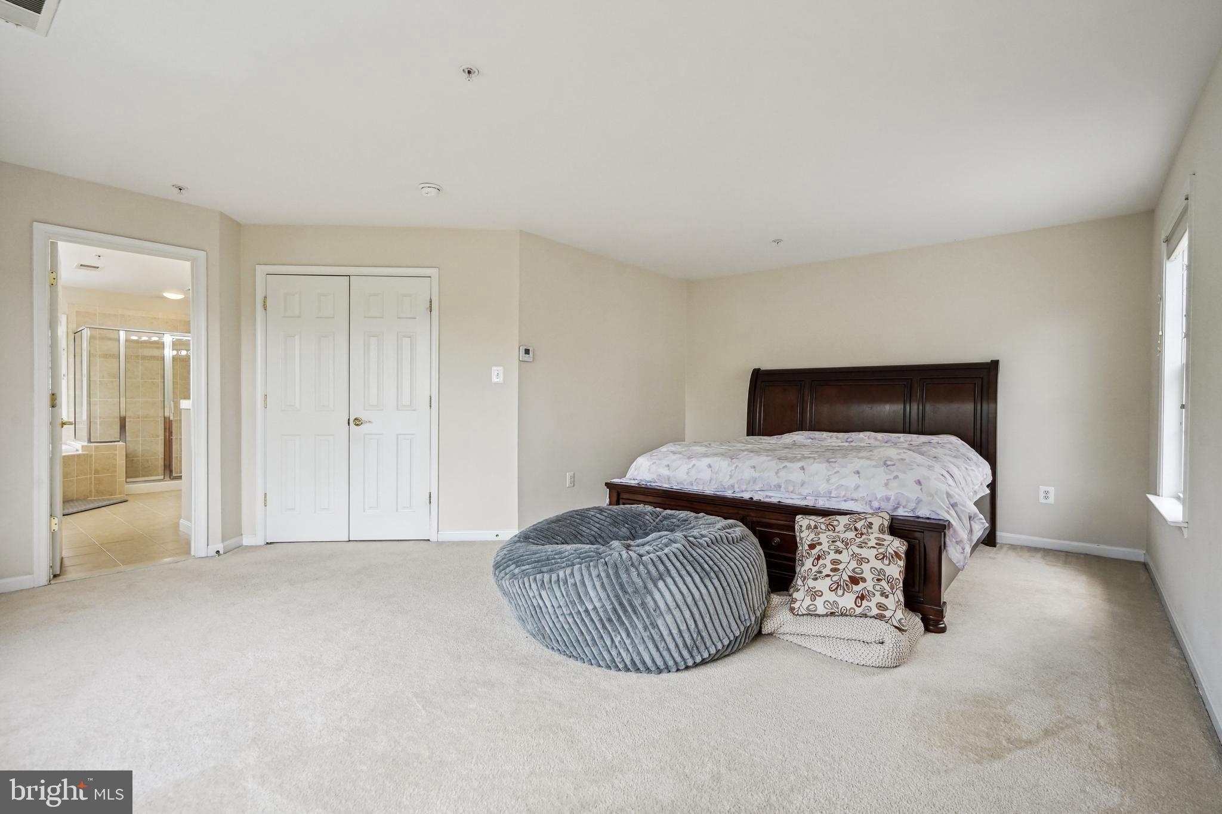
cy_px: 407
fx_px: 543
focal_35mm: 16
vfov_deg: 73.7
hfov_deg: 96.7
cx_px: 611
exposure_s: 1/100
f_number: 8
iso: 800
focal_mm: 16
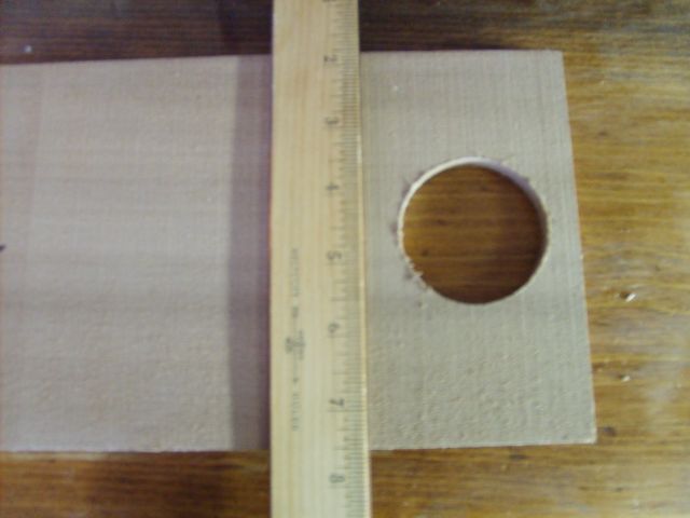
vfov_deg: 40.7
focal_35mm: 35
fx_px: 698
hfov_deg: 52.6
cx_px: 345
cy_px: 259
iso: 140
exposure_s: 1/2
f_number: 2.8
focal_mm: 5.8
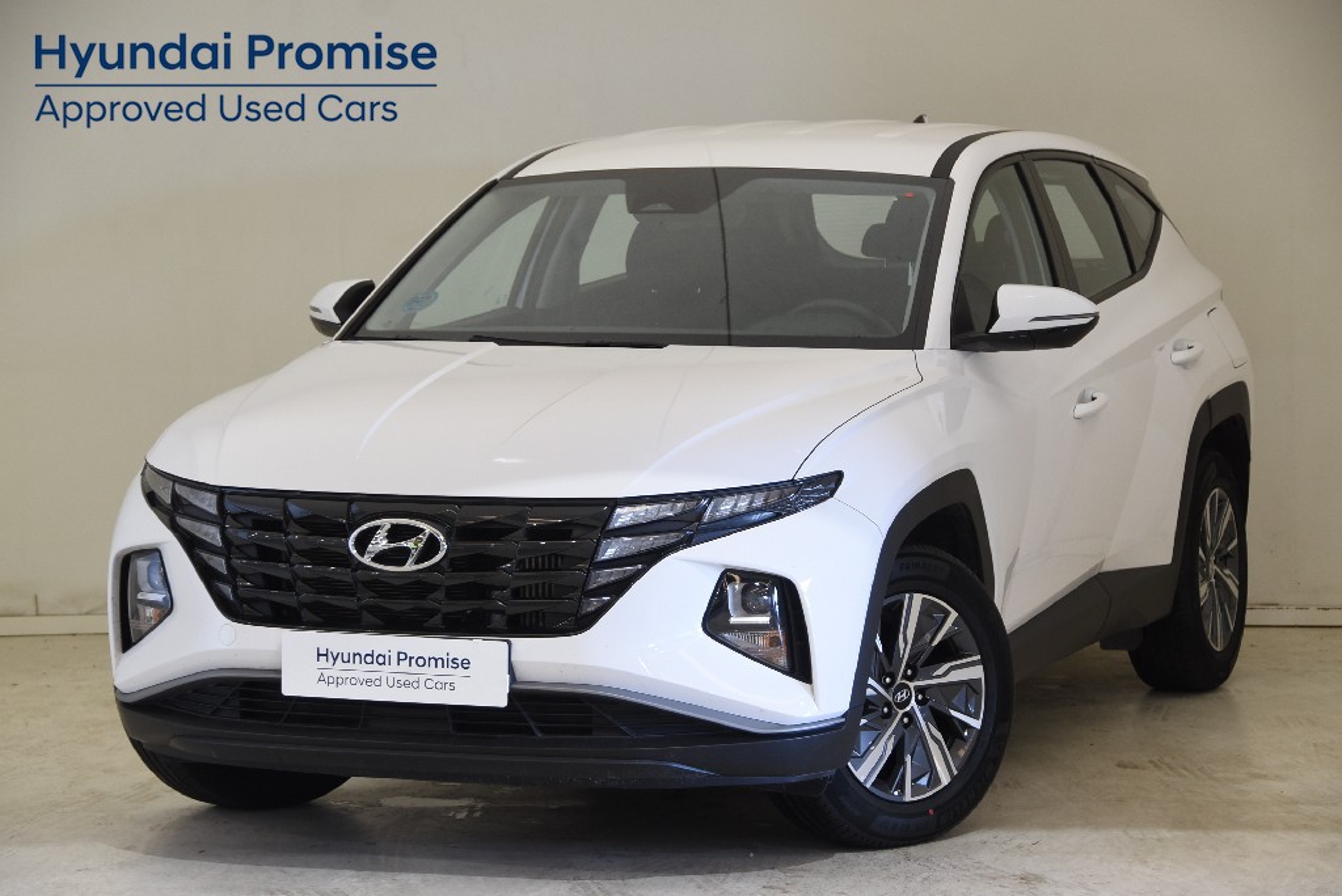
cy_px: 448
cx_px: 671
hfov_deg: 19.4
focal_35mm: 105
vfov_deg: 13.1
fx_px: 3916
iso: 400
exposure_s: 1/20
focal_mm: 70
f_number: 5
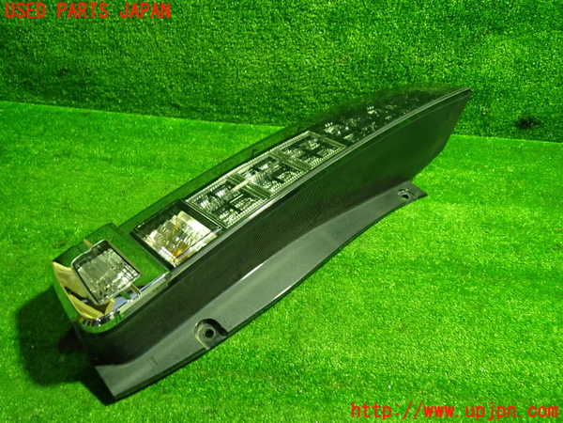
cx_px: 282
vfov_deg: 46.8
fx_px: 488
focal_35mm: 30
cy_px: 212
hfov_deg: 60.0
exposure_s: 1/30
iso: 500
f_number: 2.3
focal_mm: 5.4
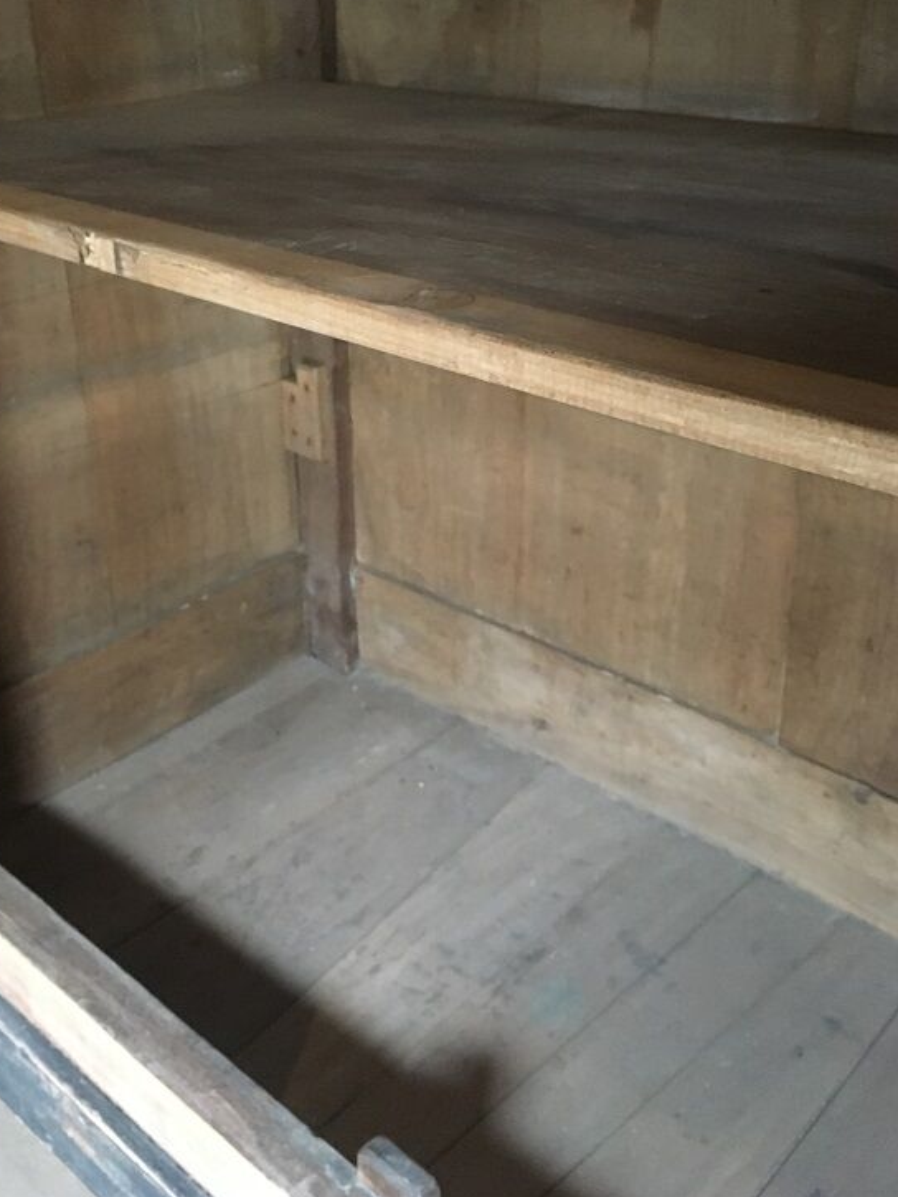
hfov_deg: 39.6
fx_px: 1245
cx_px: 374
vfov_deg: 51.1
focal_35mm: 36
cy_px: 494
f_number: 2.2
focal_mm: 4.15
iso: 400
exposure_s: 1/17
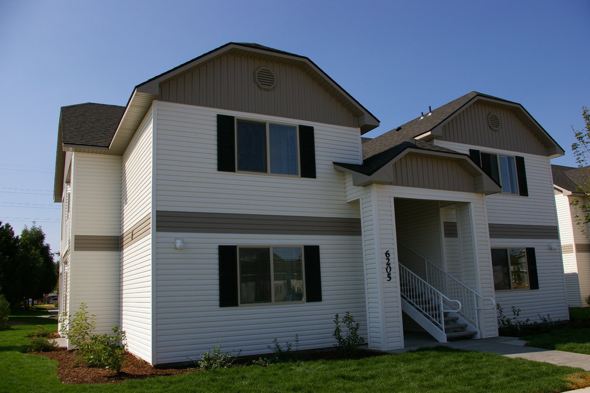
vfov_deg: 43.6
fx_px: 492
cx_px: 295
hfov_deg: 61.9
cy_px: 196
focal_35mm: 30
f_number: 13
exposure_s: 1/250
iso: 200
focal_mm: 20
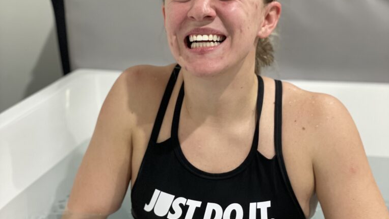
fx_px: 784
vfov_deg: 15.8
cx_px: 195
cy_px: 174
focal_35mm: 76
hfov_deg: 27.9
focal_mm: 6
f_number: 2
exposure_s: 1/120
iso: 200
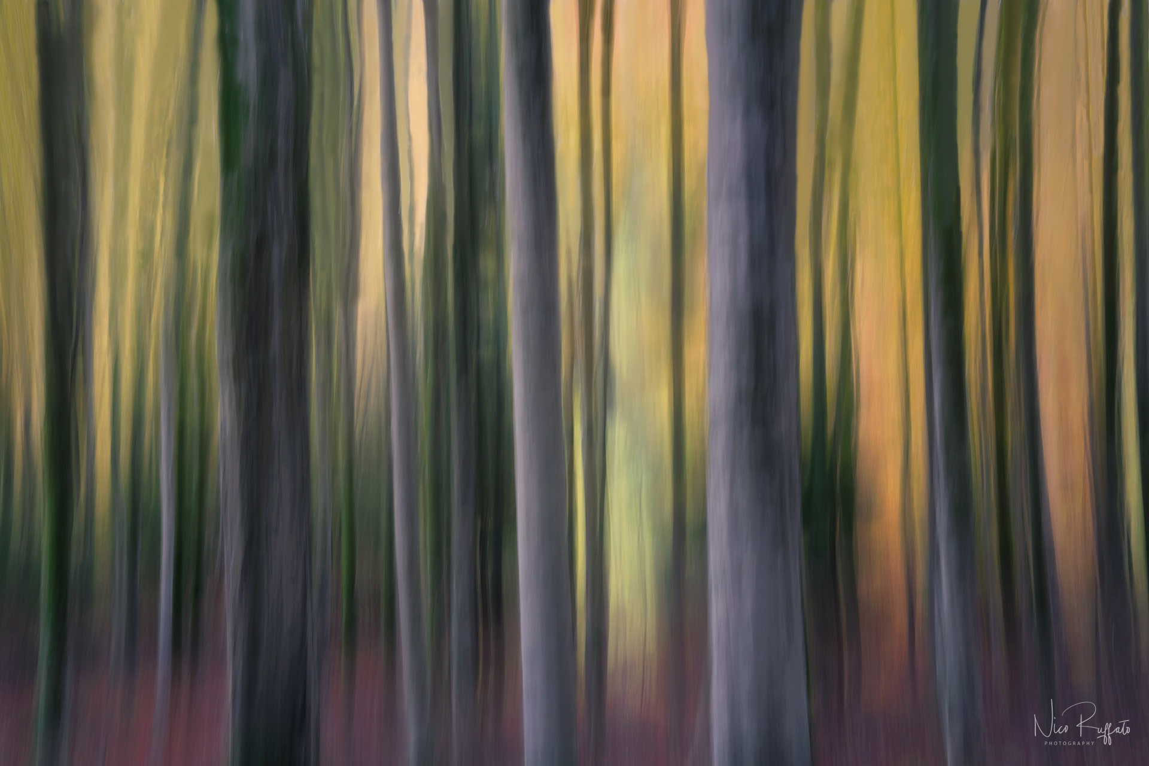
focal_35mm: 43
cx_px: 574
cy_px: 383
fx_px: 1372
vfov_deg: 31.2
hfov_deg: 45.4
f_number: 11
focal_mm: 43
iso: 1000
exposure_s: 1/4
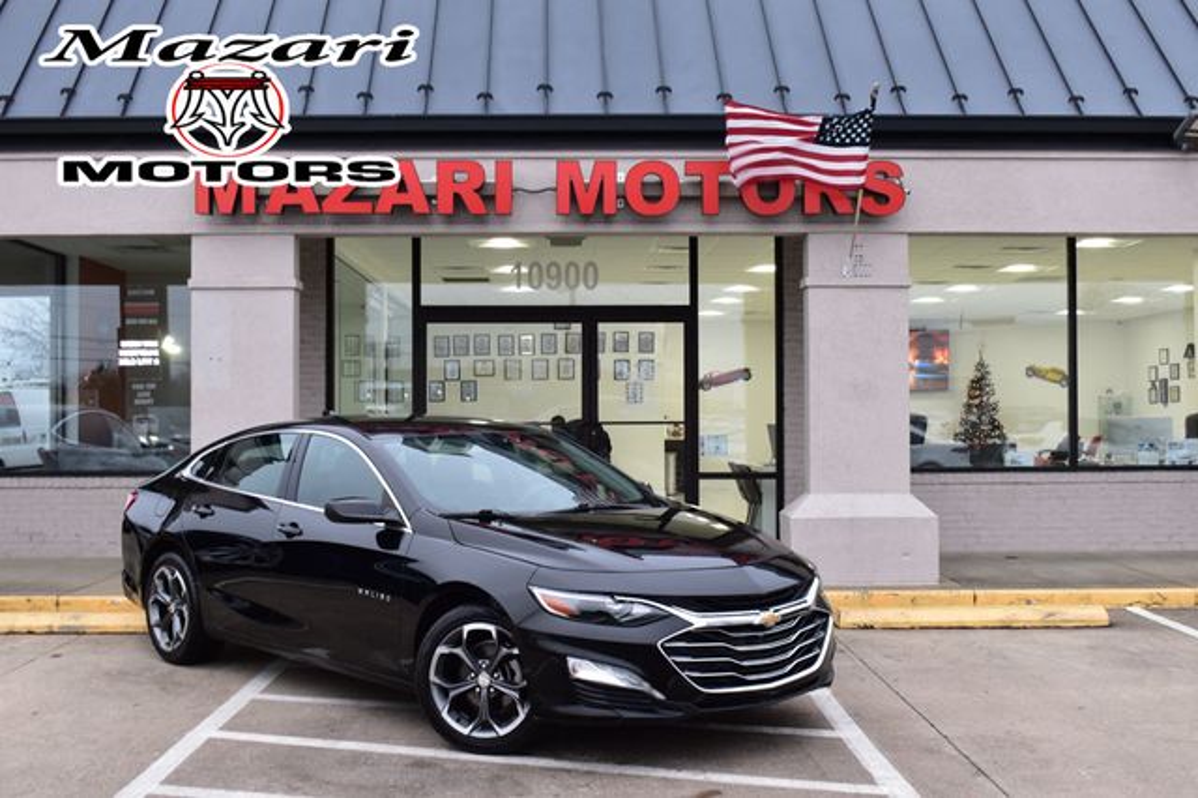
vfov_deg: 31.9
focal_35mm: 42
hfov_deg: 46.4
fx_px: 1397
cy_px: 399
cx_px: 599
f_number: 7.1
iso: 400
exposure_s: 1/30
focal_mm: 28
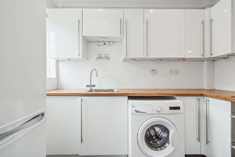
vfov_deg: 72.1
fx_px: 108
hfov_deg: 95.0
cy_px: 78
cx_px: 118
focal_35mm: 16
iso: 200
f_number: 5
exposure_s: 1/50
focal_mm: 11
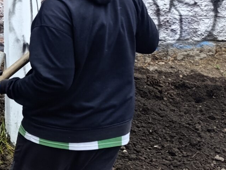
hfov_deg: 16.8
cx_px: -206
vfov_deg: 15.9
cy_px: 20
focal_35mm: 92
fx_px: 602
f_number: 1.6
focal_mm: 6.14
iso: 64
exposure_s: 1/120
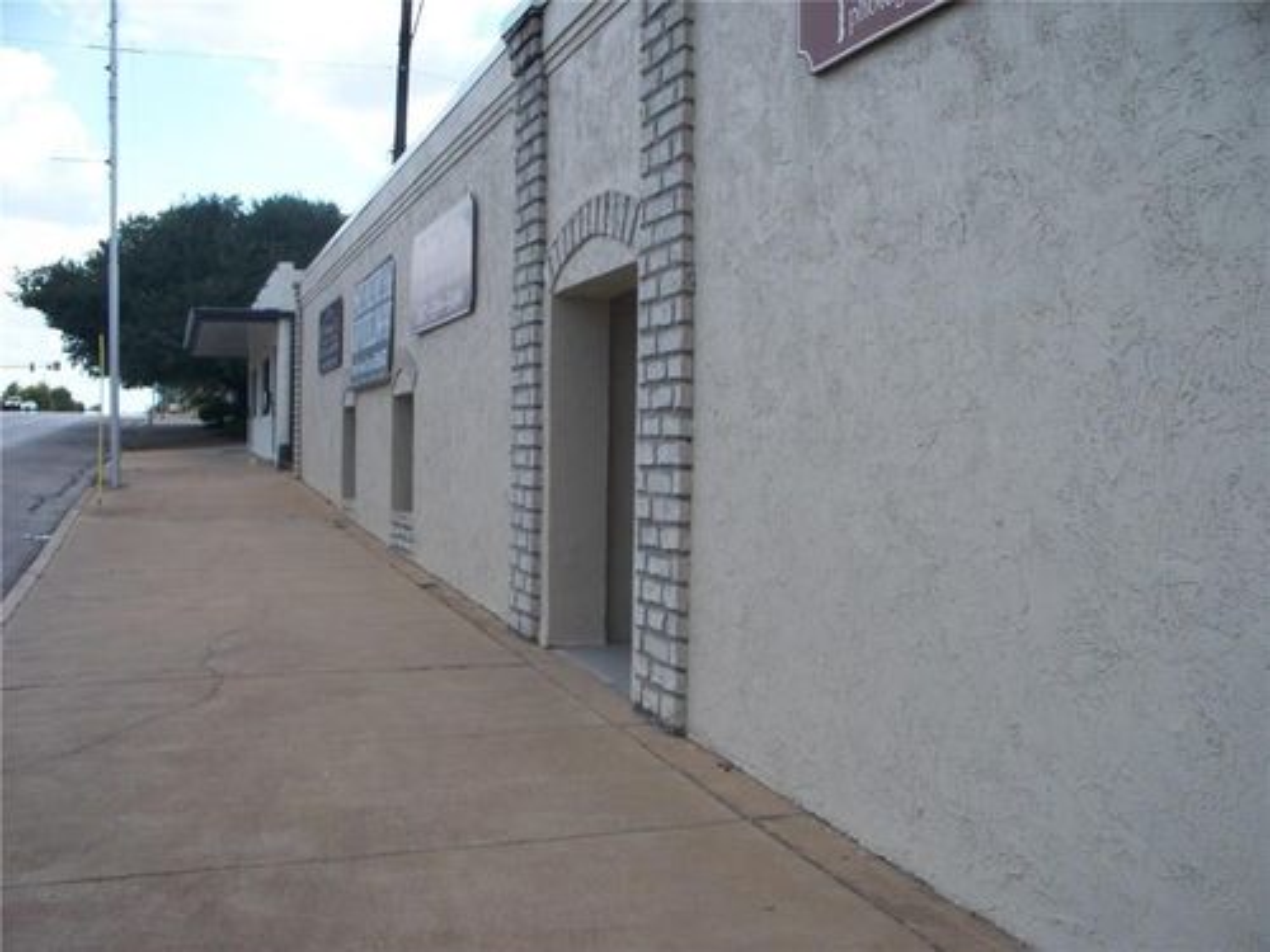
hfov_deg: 51.4
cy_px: 476
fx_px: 1321
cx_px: 635
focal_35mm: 36
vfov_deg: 39.7
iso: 64
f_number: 2.8
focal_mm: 7.54
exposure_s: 1/640
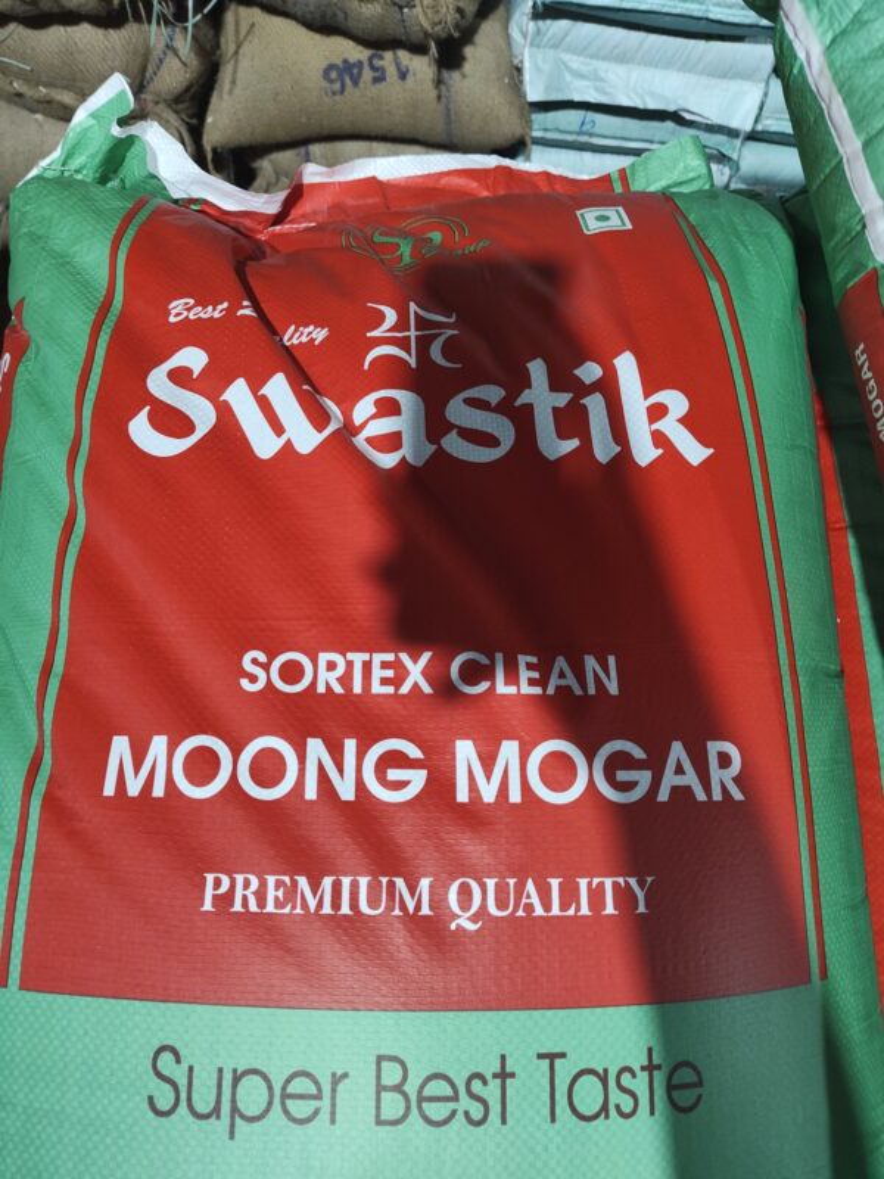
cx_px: 442
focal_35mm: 23
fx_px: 783
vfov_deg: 73.9
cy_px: 590
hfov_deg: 58.9
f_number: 1.88
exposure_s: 1/33.3
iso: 948
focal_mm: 5.56
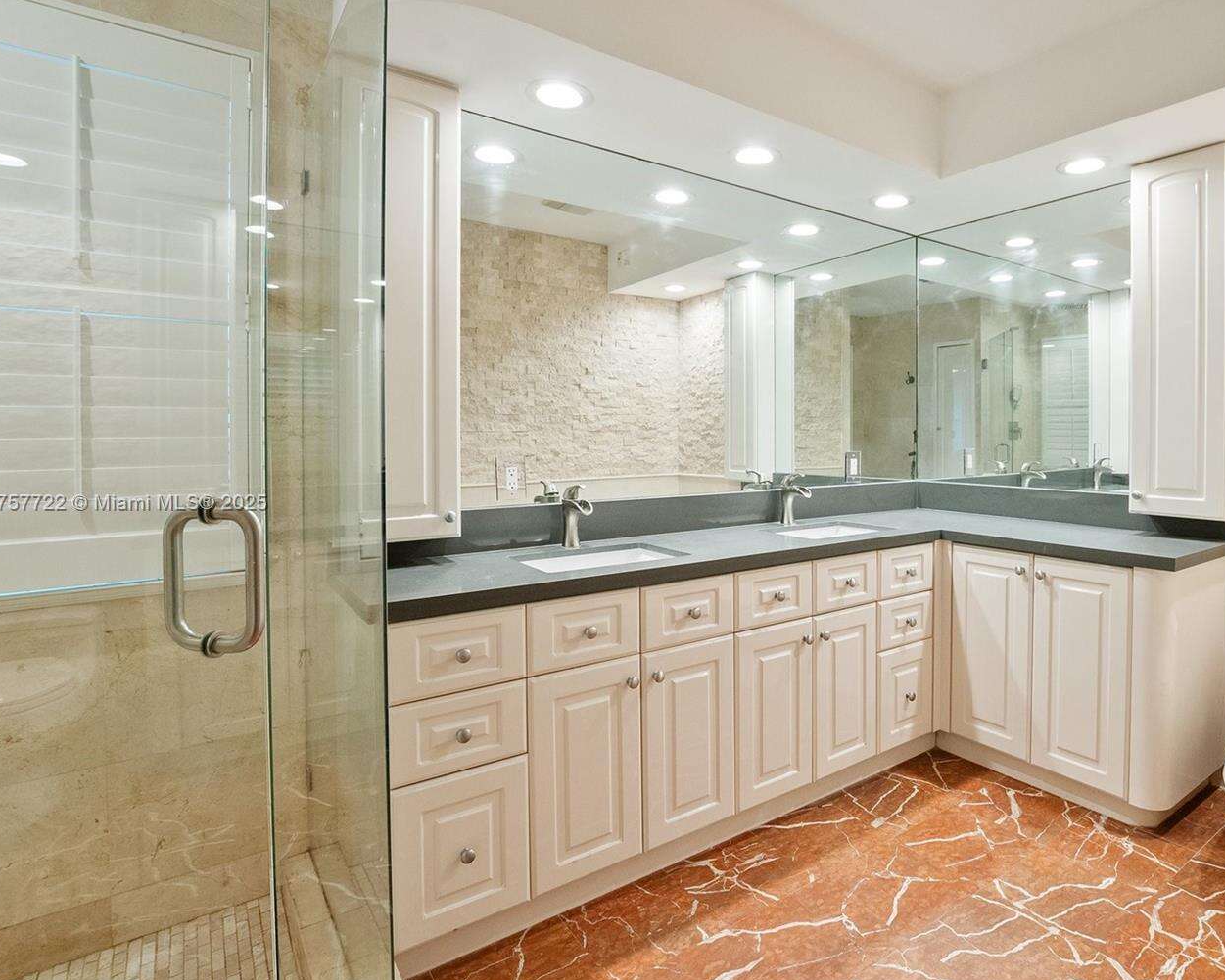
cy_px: 504
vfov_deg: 73.8
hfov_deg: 85.3
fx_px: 653
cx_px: 737
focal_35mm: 18
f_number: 8
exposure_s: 1/15
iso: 2000
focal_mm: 10
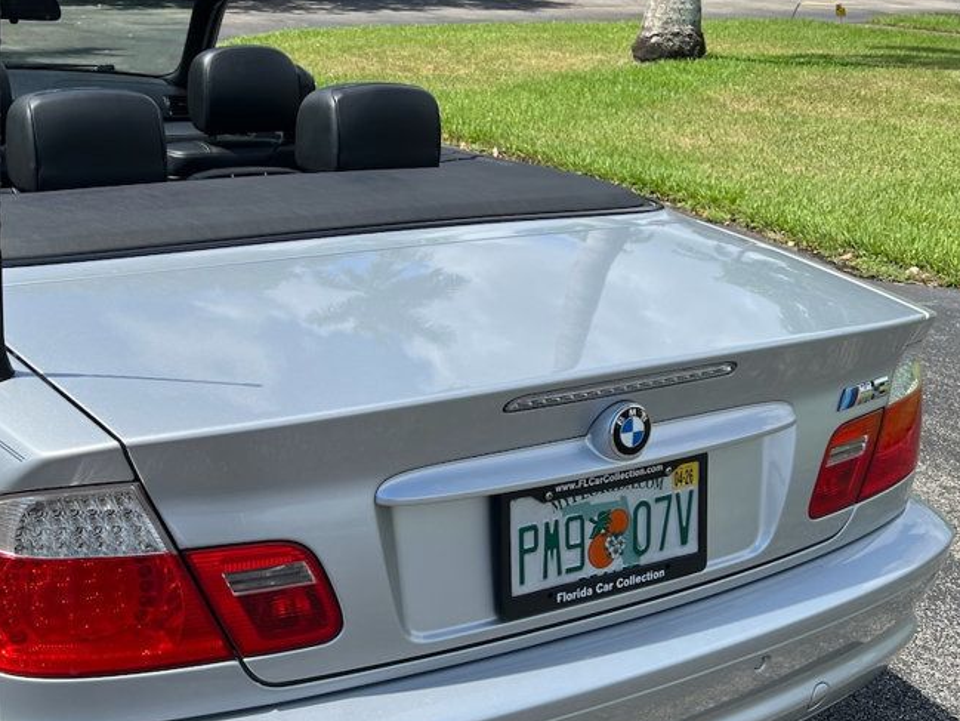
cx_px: 281
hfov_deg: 44.7
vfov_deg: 35.0
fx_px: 1137
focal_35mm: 41
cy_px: 450
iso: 50
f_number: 1.5
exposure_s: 1/4274
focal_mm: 5.7
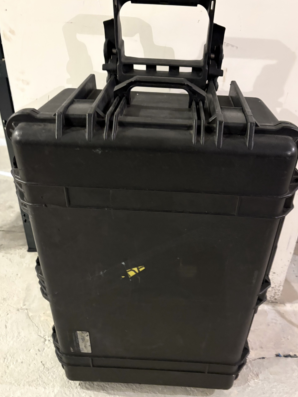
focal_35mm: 27
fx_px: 310
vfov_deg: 65.3
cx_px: 154
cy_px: 192
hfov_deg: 51.3
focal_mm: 5.96
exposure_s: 1/25
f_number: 1.6
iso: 640
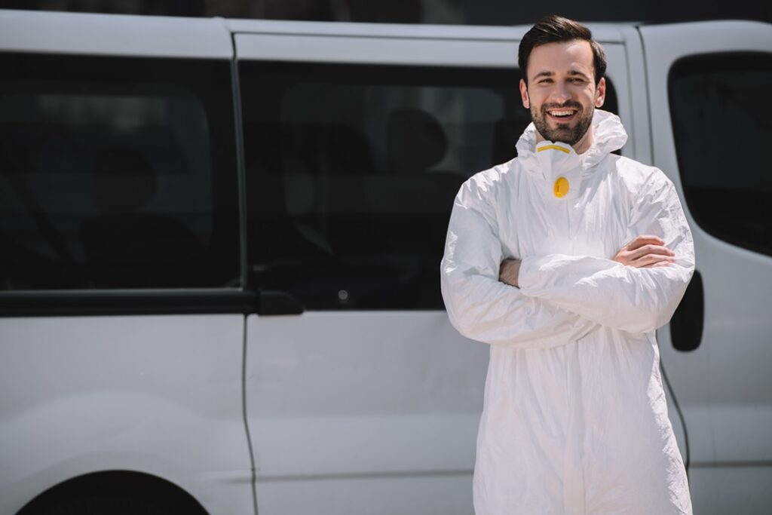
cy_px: 258
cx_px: 386
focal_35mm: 200
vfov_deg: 6.9
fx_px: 4289
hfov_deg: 10.3
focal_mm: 200
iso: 100
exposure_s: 1/500
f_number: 5
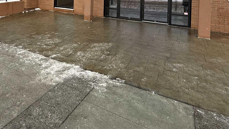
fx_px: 176
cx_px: 70
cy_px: -13
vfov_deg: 34.7
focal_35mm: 29
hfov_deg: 63.7
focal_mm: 2.22
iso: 50
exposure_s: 1/229
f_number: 2.2
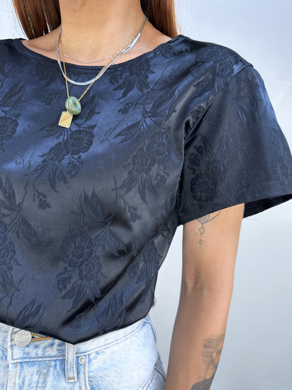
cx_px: 146
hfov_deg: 56.8
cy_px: 195
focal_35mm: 24
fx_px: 270
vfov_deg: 71.6
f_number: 1.78
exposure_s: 1/286
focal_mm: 6.86
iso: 80
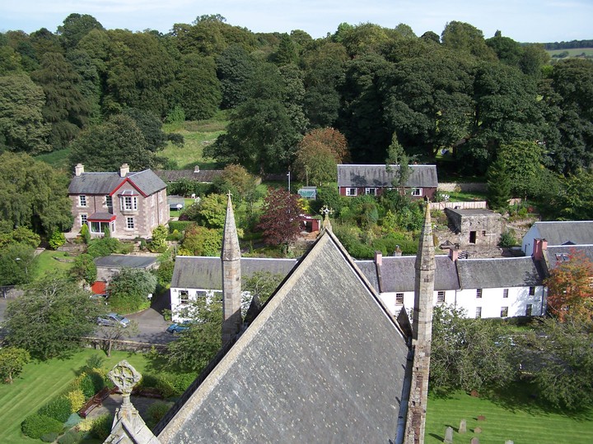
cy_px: 222
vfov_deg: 37.7
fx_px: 651
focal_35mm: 38
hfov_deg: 49.0
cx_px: 296
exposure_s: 1/1000
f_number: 2.8
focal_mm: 6.3
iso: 80
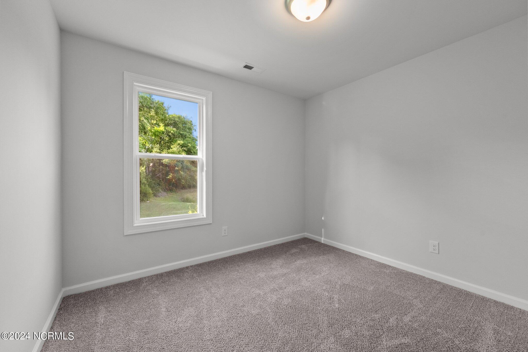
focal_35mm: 14
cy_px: 176
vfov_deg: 81.2
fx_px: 205
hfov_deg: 104.3
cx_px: 264
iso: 500
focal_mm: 14
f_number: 7.1
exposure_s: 1/20
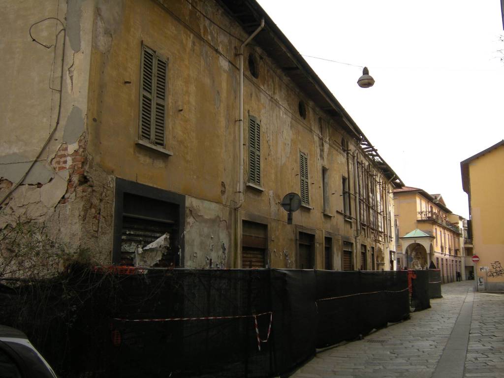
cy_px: 189
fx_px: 553
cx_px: 252
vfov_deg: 37.7
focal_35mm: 38
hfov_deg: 49.0
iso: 64
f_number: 3.2
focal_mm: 6.3
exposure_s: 1/295
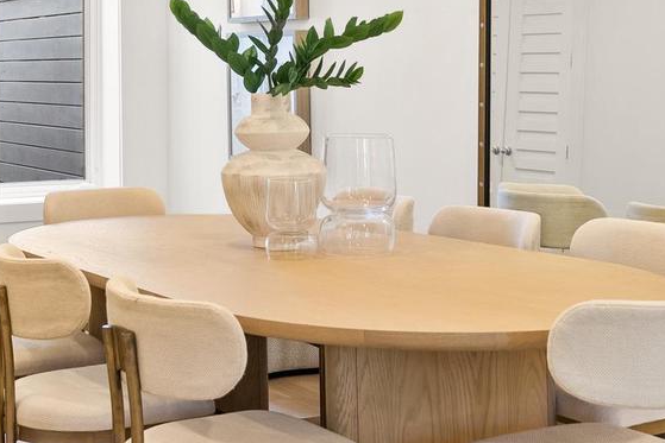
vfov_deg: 19.7
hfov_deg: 28.9
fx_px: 1262
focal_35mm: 68
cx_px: 137
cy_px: 73
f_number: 4.5
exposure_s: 1/25
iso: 800
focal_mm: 26.5
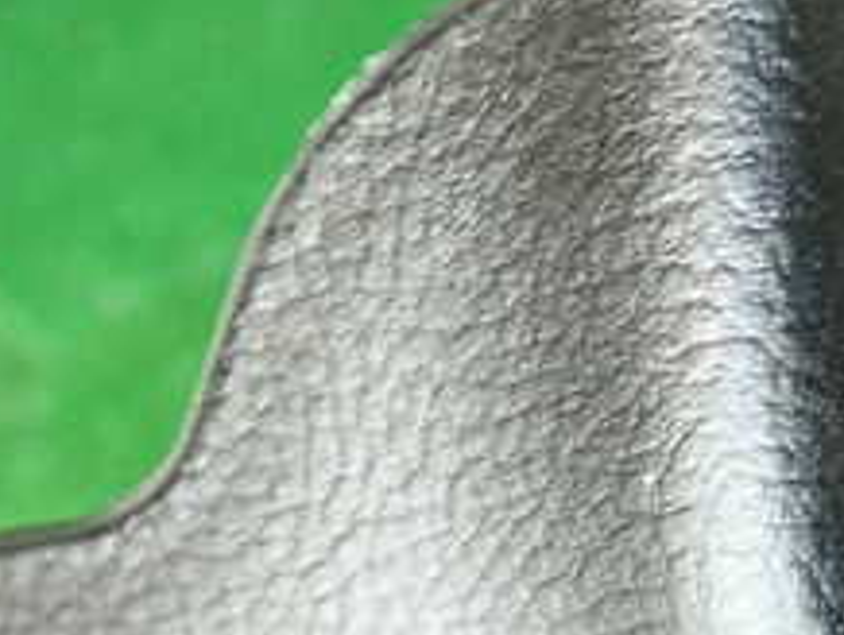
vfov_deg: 16.8
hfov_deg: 21.4
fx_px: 2148
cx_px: 867
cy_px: 271
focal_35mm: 88
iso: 200
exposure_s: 1/30
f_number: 2.4
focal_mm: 5.79
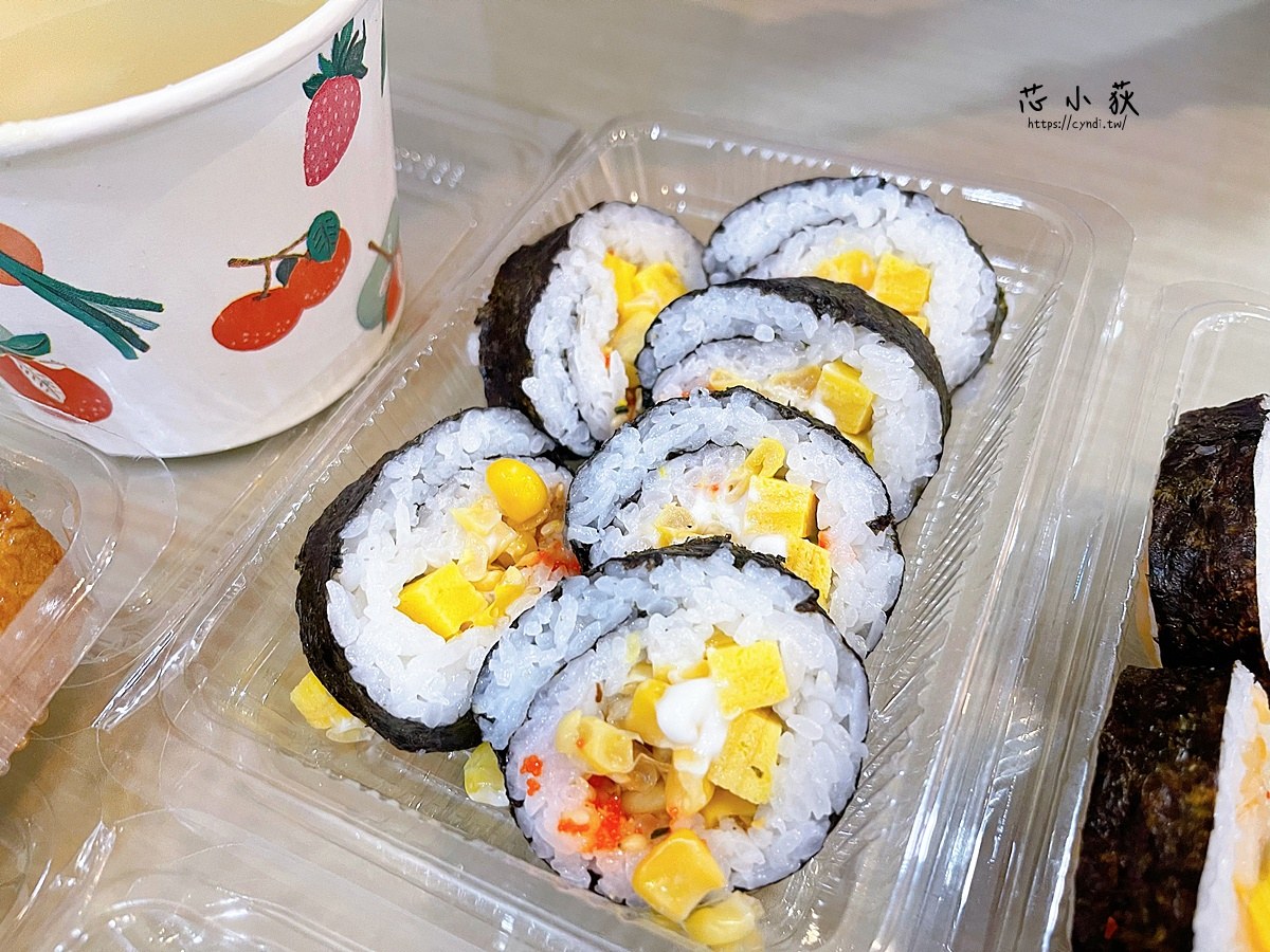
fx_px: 917
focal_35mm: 25
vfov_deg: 54.9
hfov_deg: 69.4
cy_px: 476
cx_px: 635
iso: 100
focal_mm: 5.1
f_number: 1.6
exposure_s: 1/60
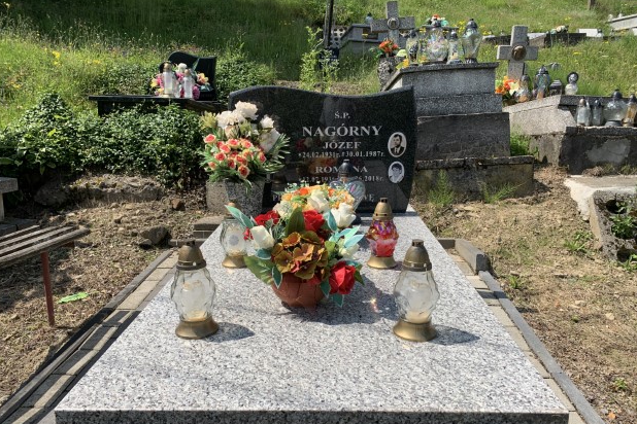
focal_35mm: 28
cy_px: 241
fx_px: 495
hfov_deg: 65.5
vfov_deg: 46.3
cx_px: 321
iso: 25
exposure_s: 1/2257
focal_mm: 4.25
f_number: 1.8
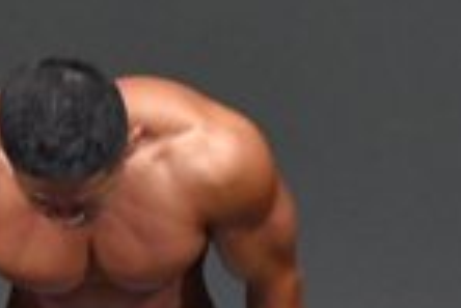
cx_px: 269
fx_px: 23085
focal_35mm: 1801
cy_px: 398
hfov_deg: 1.1
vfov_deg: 0.8
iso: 4000
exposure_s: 1/400
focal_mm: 230
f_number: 5.6
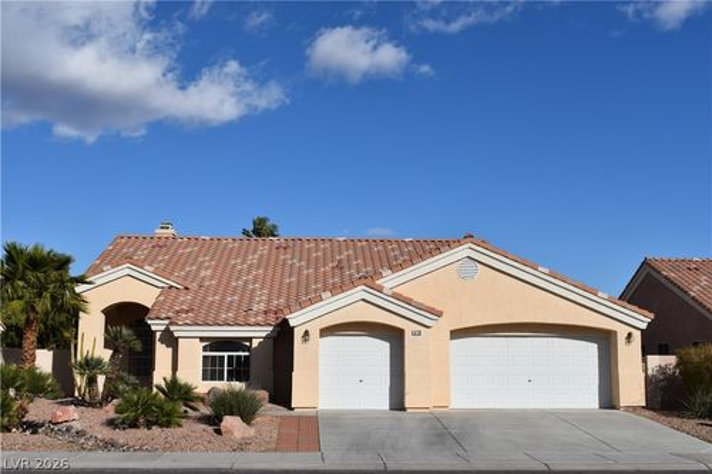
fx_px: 860
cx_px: 356
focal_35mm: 44
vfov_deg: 30.8
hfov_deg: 45.0
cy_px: 237
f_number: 13
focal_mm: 29
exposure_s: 1/640
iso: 200
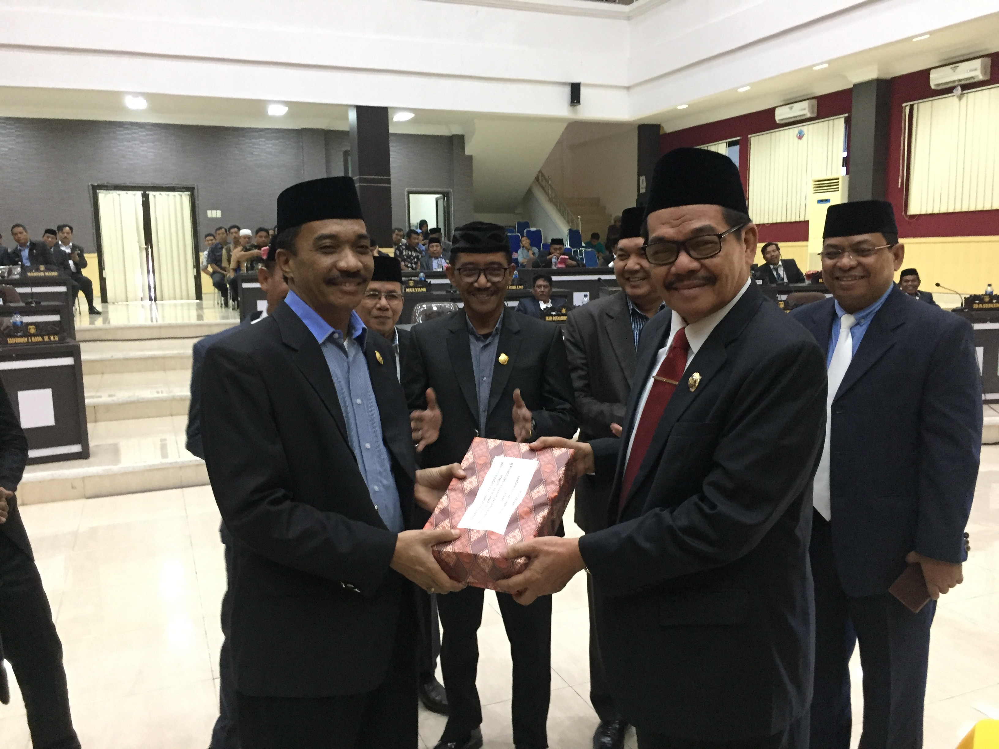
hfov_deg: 61.7
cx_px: 500
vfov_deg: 48.2
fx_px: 837
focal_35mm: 29
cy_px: 374
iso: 250
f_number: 2.2
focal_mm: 4.15
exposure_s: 1/20
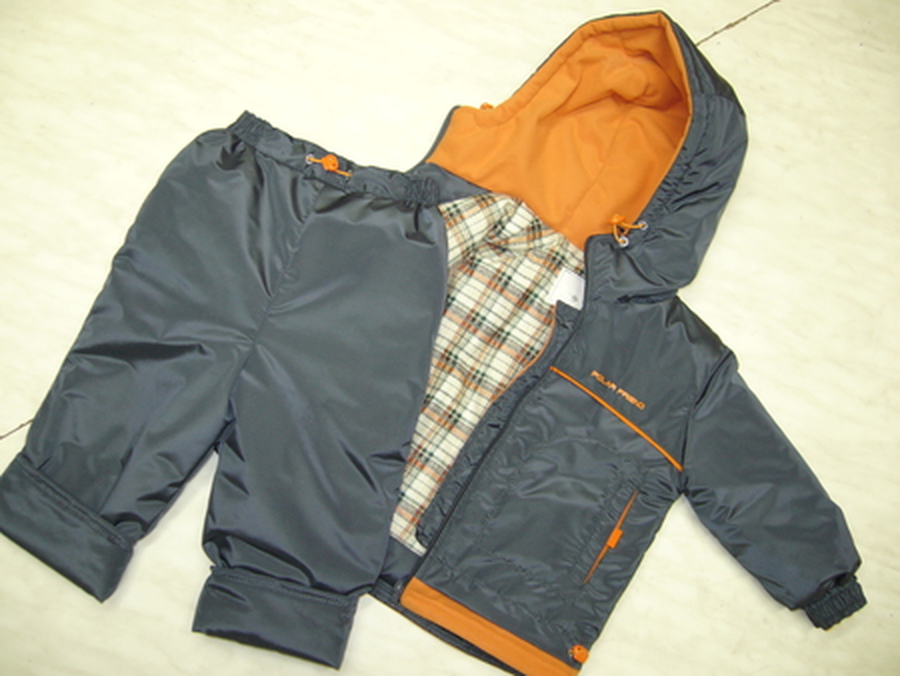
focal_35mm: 35
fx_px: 910
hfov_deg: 52.6
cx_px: 450
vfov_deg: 40.7
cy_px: 338
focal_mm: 5.8
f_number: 2.8
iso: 100
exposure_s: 1/10
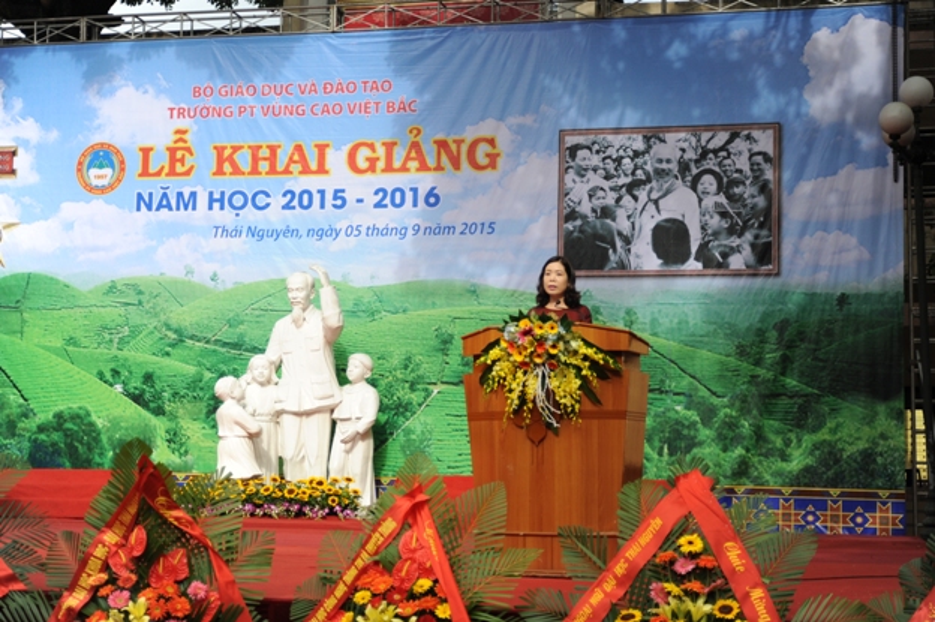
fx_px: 1557
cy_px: 311
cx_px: 468
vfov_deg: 22.6
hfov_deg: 33.4
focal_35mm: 60
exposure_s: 1/1250
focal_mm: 60
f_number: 5
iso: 400
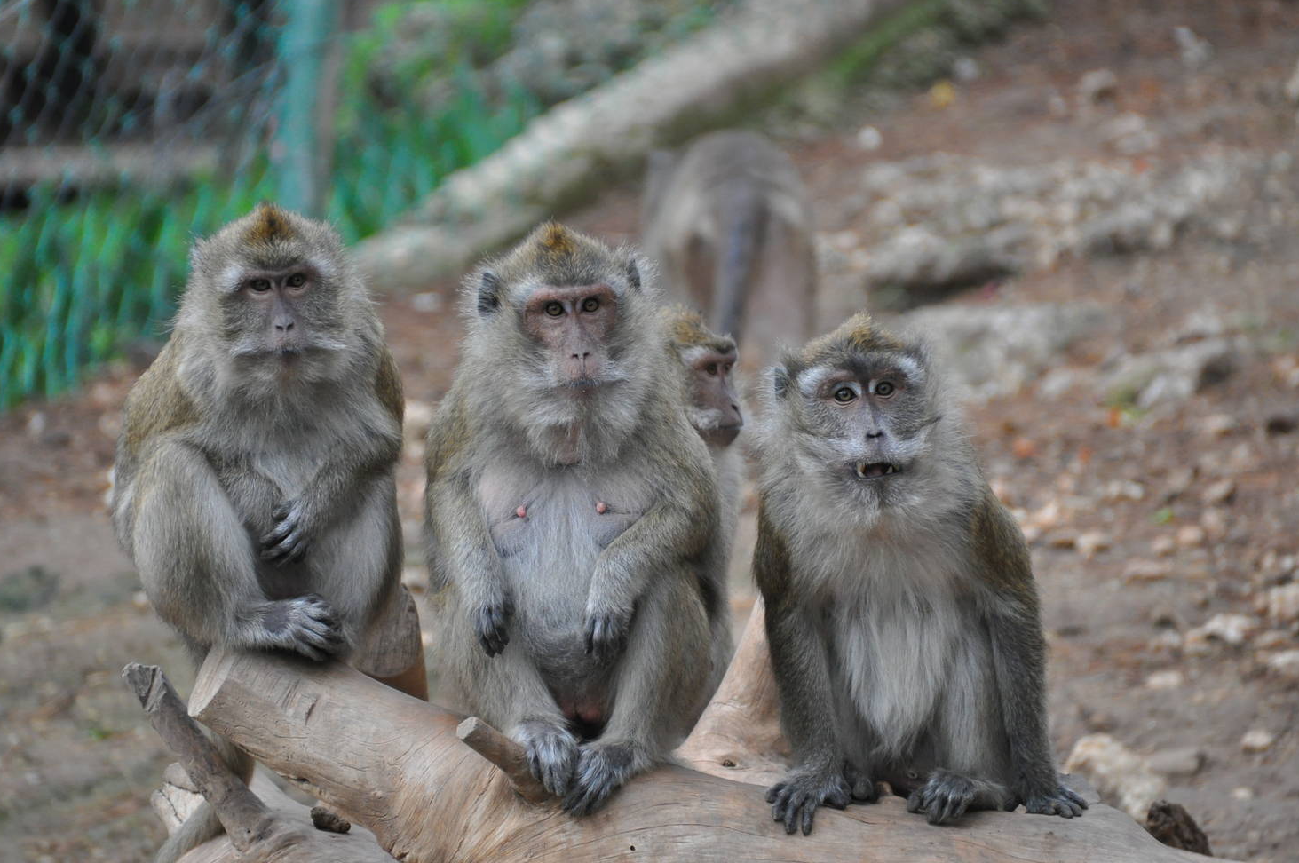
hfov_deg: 4.2
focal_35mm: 492
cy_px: 419
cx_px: 600
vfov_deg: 2.8
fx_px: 17733
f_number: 5.6
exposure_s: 1/160
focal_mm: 300
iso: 1000
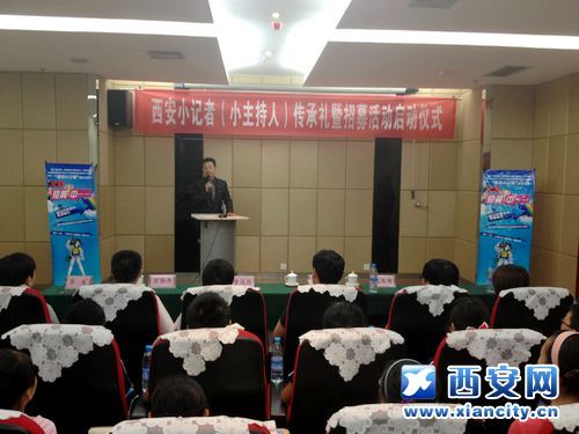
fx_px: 585
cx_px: 290
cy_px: 217
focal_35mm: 35
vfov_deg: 40.7
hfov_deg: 52.6
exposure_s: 1/20
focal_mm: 4.28
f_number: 2.4
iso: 80
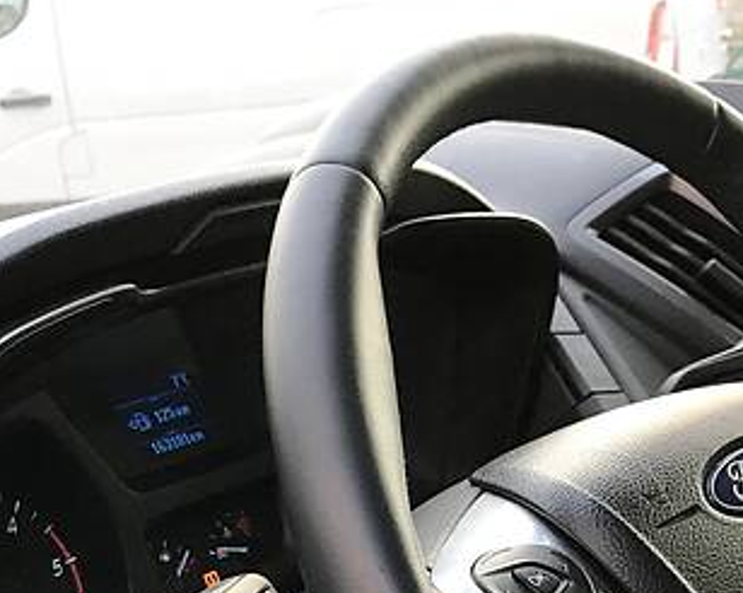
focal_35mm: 71
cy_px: 579
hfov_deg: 26.7
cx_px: 456
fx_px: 1560
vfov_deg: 20.9
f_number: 1.8
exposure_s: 1/33
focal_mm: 4
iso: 25
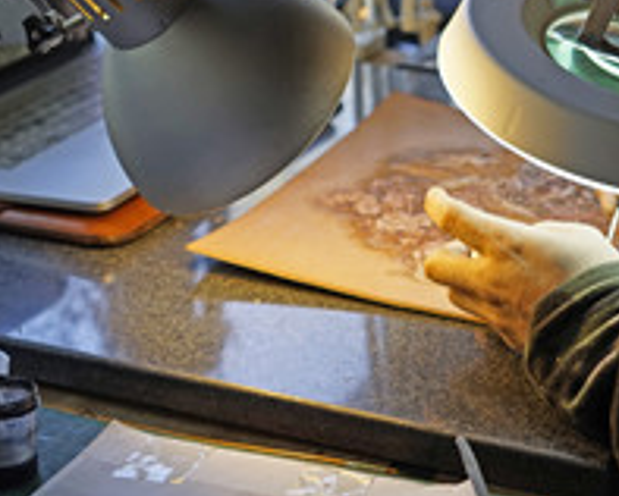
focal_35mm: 100
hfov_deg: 19.1
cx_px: 386
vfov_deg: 15.4
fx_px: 1834
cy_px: 130
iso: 100
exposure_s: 1/80
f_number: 2.8
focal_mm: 35
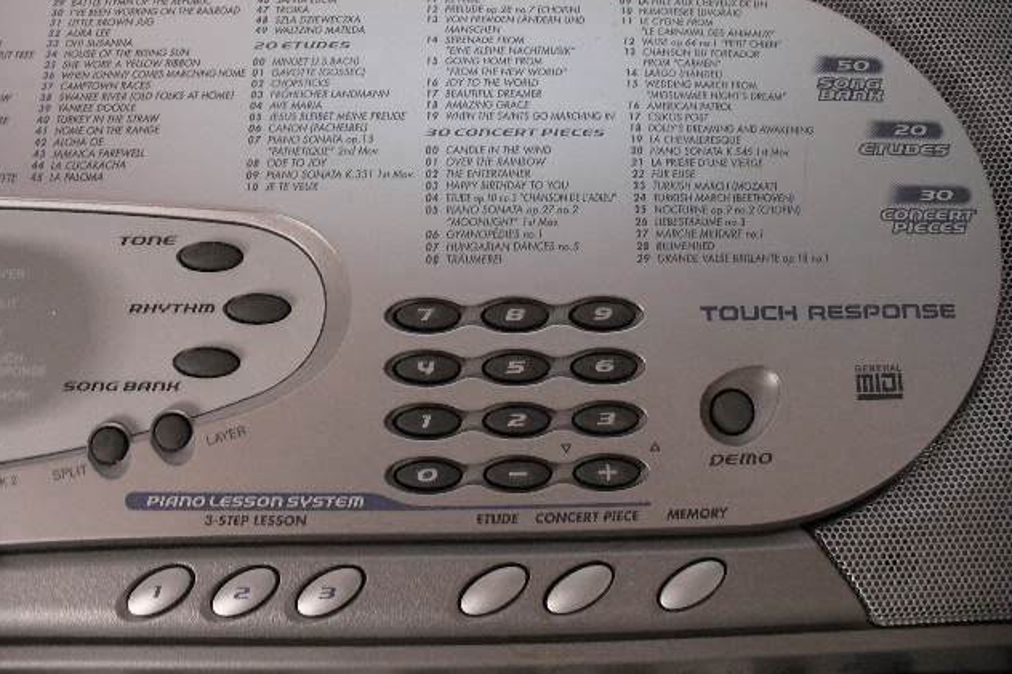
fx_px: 1096
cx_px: 508
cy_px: 293
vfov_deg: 34.1
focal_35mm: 39
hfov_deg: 49.6
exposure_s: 1/13
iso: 200
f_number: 2.8
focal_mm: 6.1
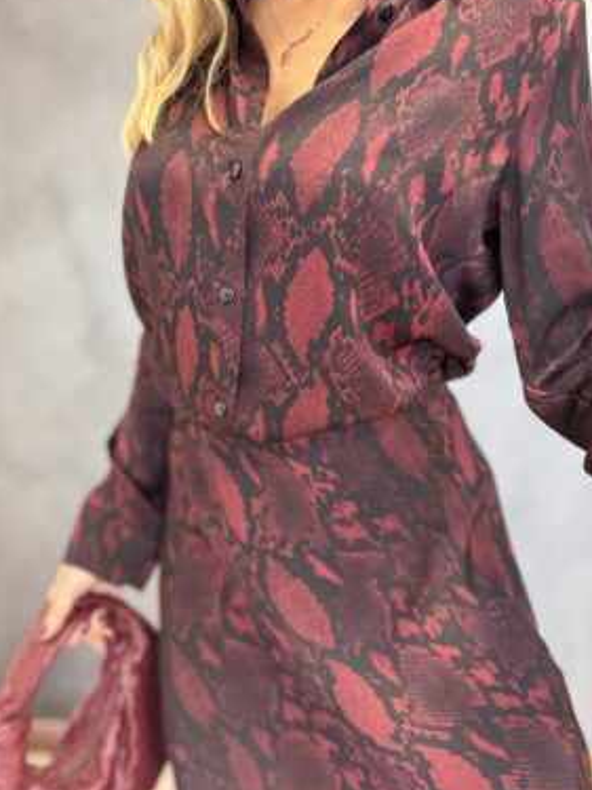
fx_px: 730
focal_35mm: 32
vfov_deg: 56.8
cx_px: 305
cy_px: 390
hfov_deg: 44.1
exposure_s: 1/25
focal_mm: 2.69
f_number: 1.9
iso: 320
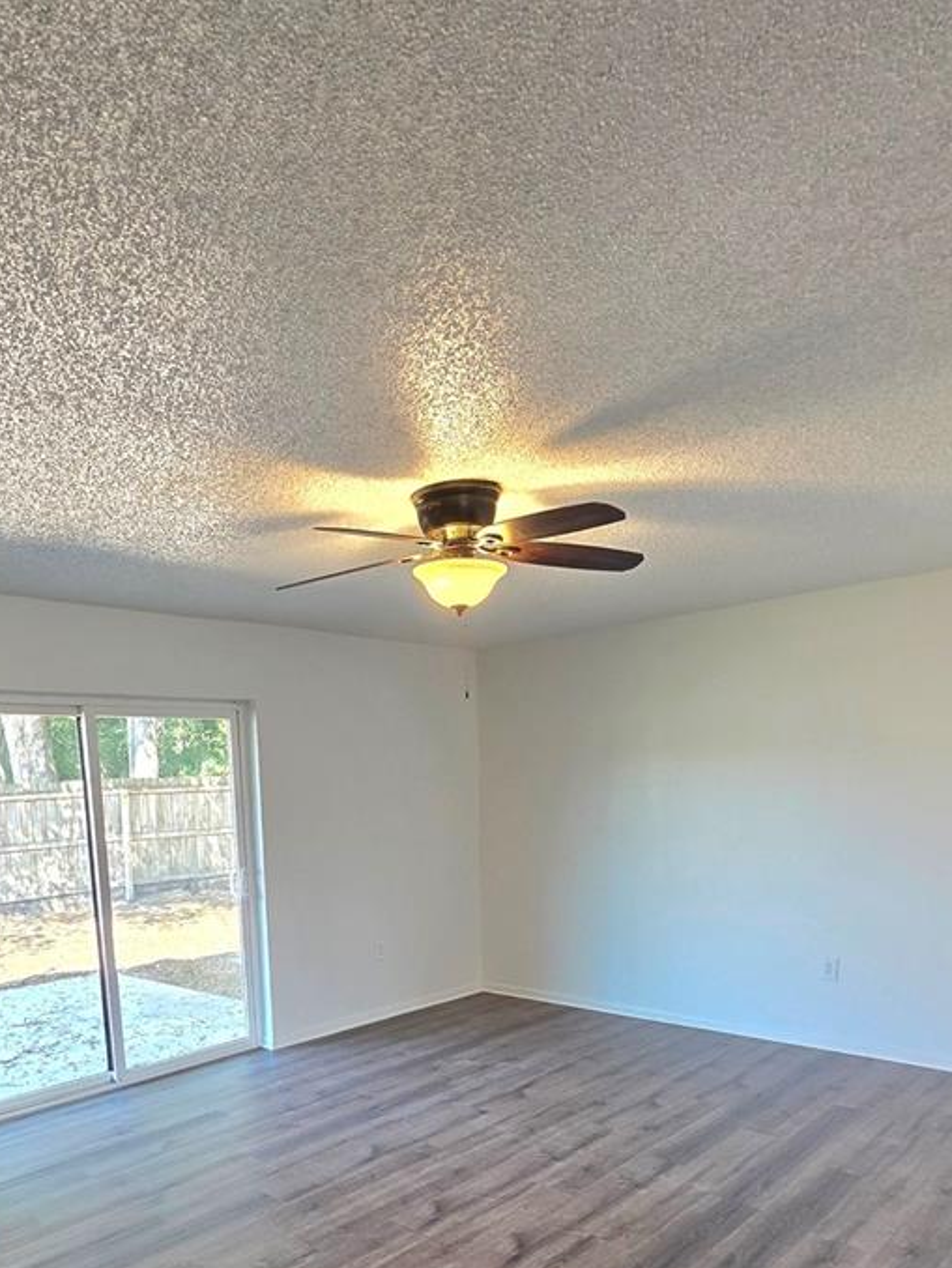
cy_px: 941
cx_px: 372
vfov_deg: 69.4
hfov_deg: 58.3
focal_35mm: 23
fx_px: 843
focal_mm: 2.2
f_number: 1.9
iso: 200
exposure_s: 1/120
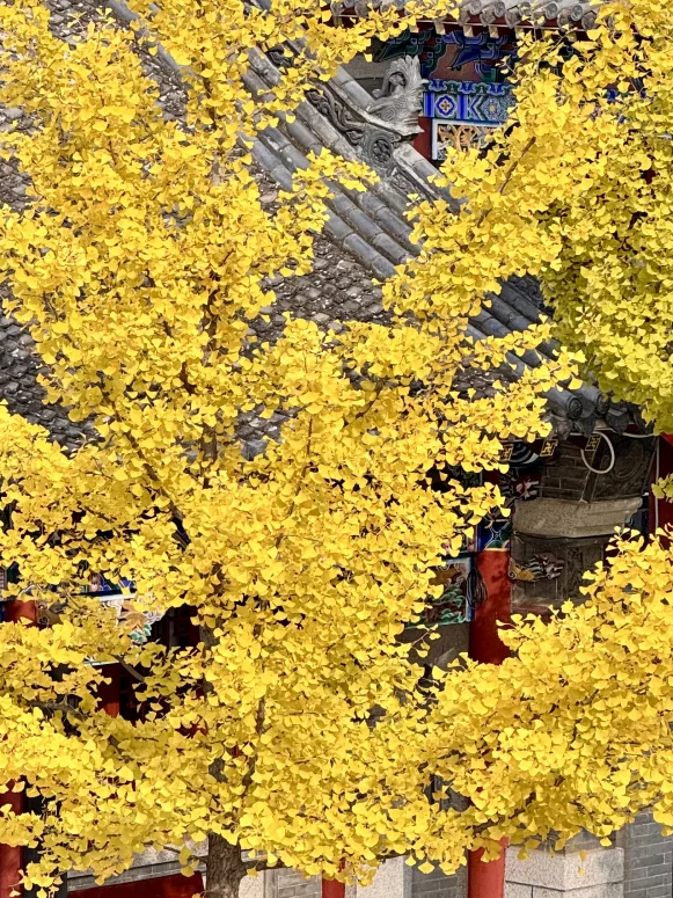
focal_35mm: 223
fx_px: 5782
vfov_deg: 8.9
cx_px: 203
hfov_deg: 6.7
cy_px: 312
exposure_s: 1/360
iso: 50
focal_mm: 15.66
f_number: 2.8
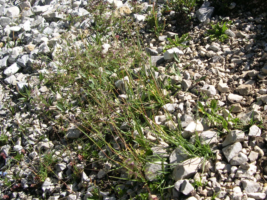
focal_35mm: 38
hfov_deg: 49.0
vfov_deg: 37.7
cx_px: 134
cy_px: 100
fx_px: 293
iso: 100
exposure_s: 1/129
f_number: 7.6
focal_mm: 8
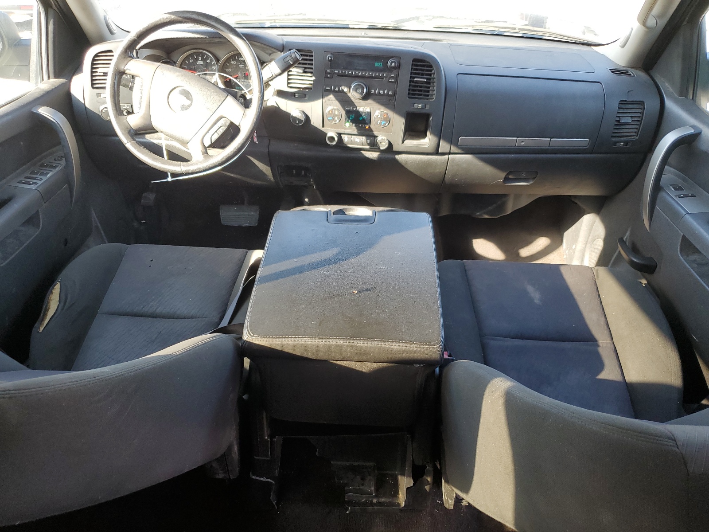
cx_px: 354
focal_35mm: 26
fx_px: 533
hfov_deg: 67.3
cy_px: 266
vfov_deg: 53.1
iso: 57
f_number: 1.5
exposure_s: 1/120
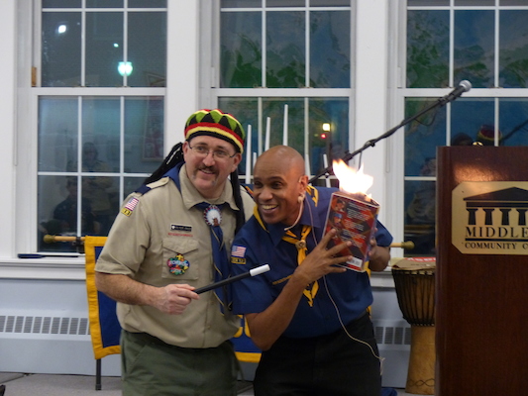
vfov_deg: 11.0
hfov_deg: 14.6
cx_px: 264
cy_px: 198
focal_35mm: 135
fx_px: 2060
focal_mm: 24.3
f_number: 2.8
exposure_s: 1/13
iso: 400
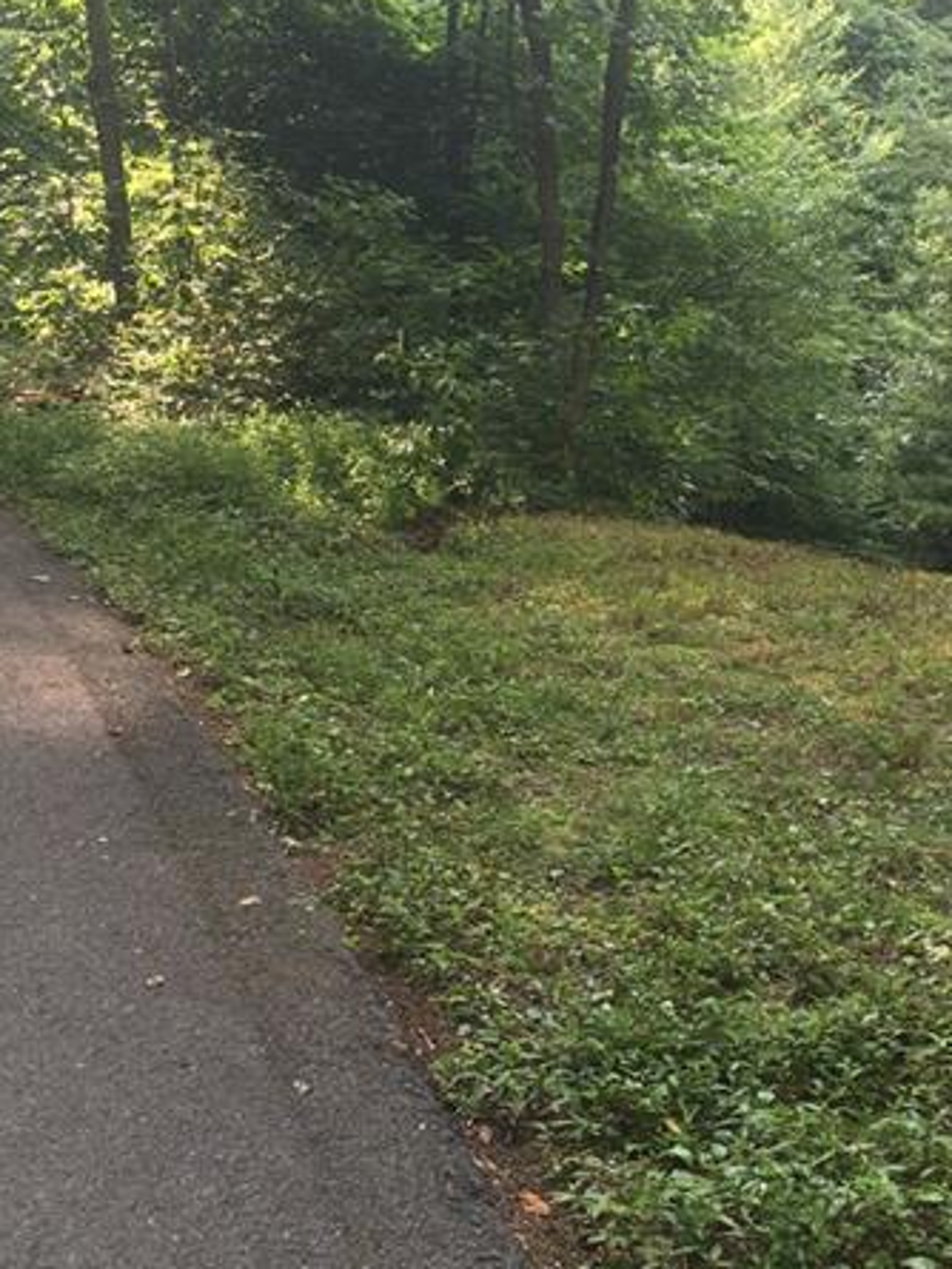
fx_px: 1833
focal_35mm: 50
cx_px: 724
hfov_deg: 28.6
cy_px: 585
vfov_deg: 38.2
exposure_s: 1/60
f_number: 2.2
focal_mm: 4.15
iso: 25
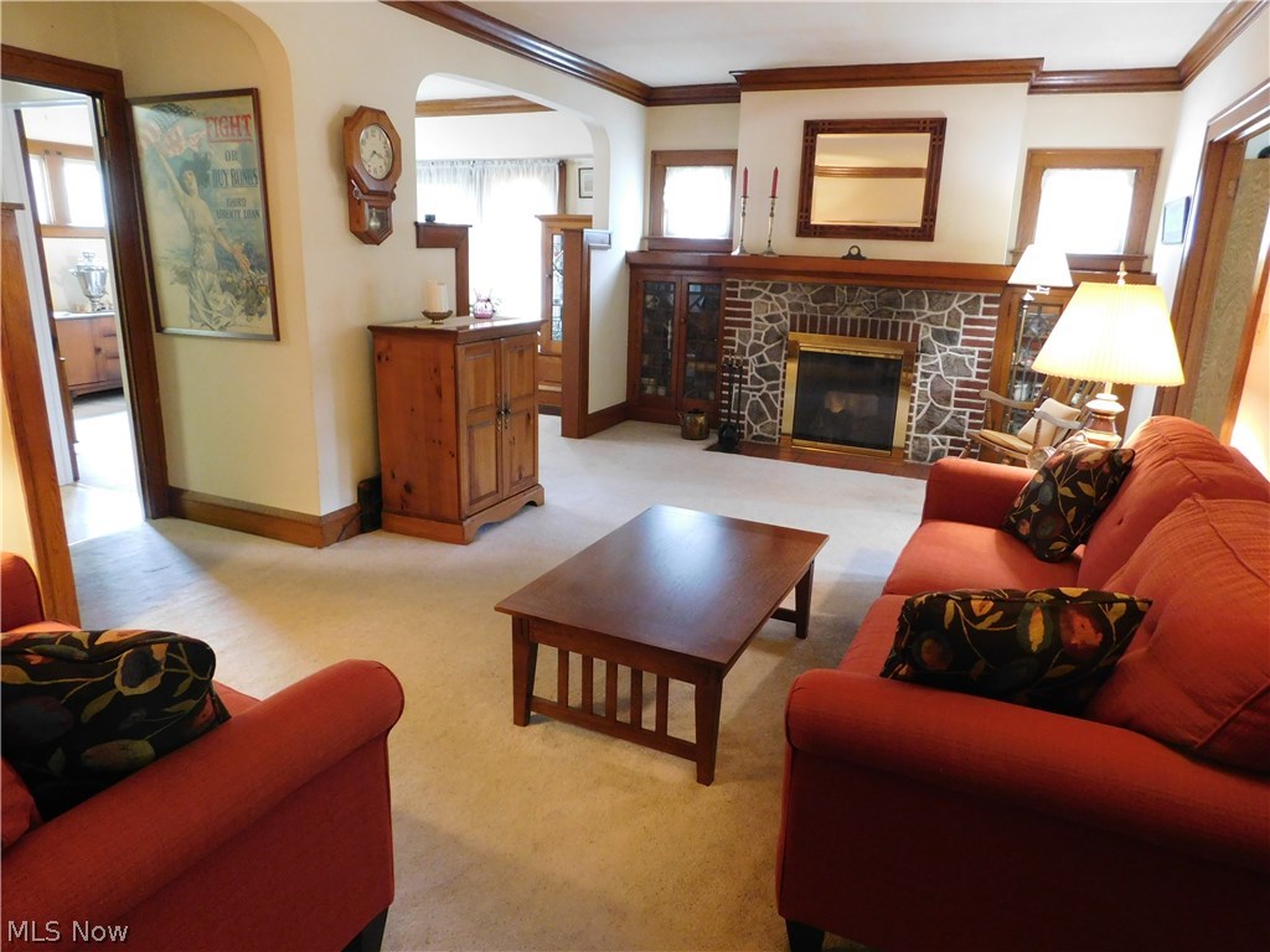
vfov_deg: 58.9
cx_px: 635
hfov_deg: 73.9
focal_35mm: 23
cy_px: 476
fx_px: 844
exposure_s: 1/10
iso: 400
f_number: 3
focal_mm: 4
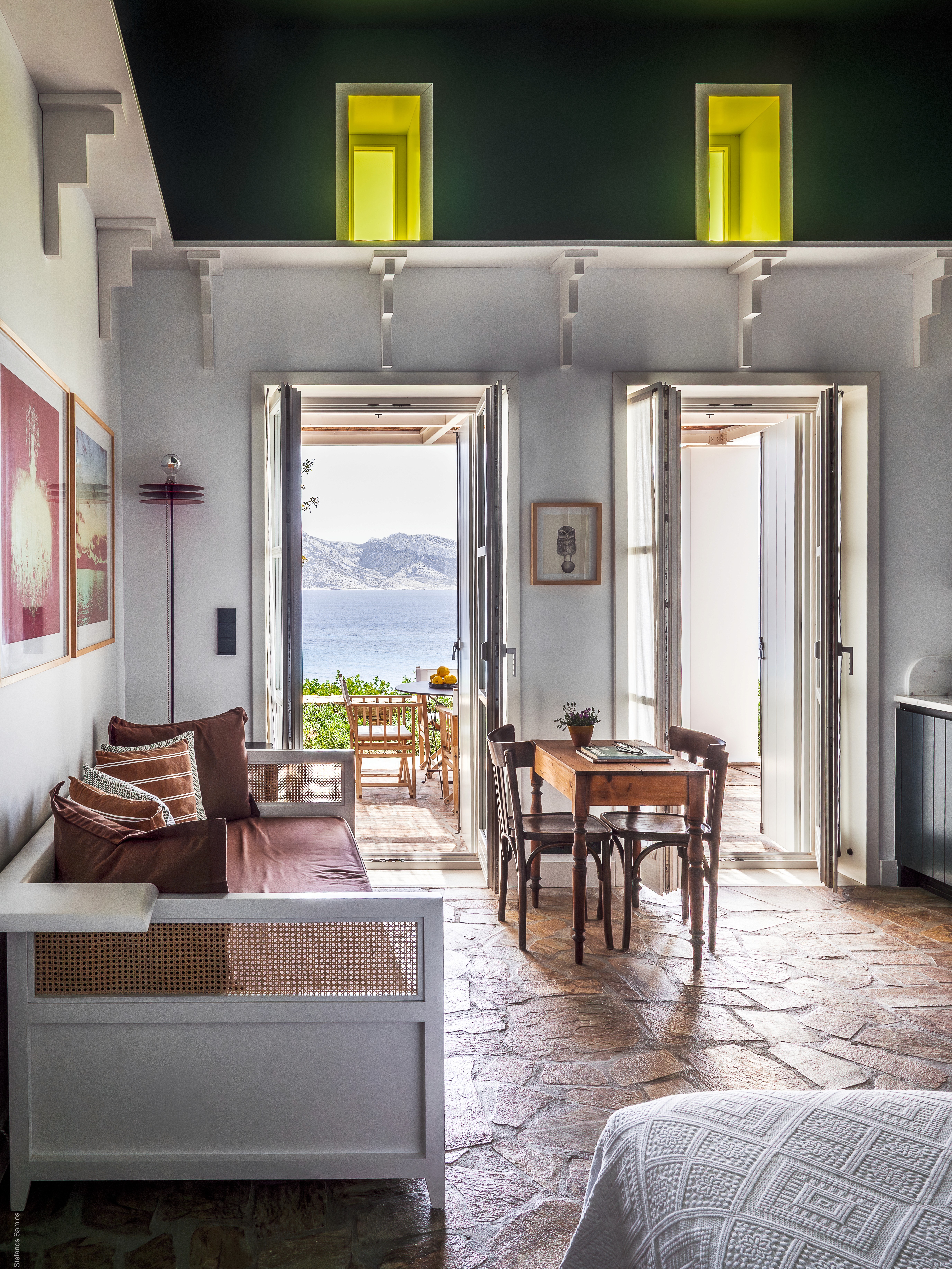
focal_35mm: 26
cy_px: 577
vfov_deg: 67.2
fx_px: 953
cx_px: 477
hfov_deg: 53.1
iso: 100
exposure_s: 1/15
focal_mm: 24
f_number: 16
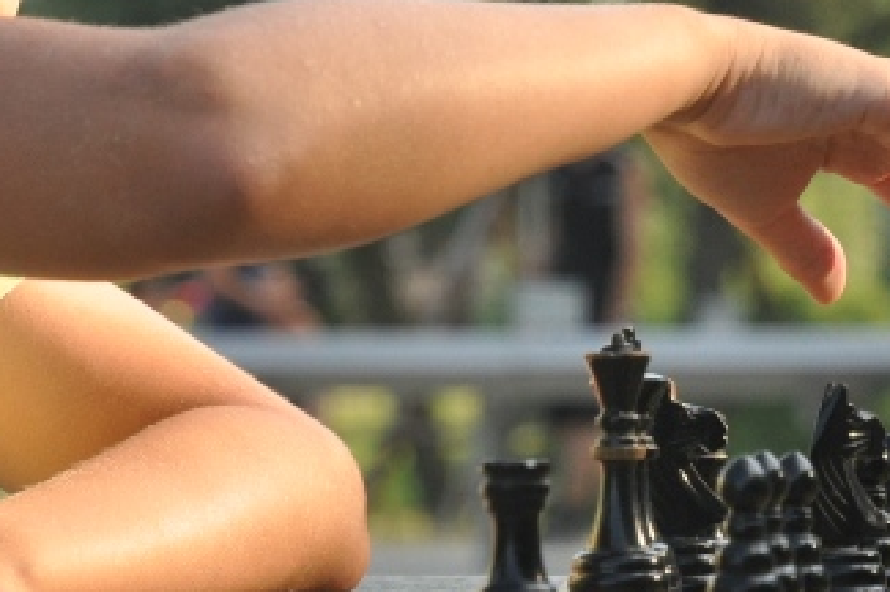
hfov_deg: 7.7
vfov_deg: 5.2
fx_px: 6569
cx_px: 312
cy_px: 149
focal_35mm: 266
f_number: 5.6
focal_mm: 72
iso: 800
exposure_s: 1/1000
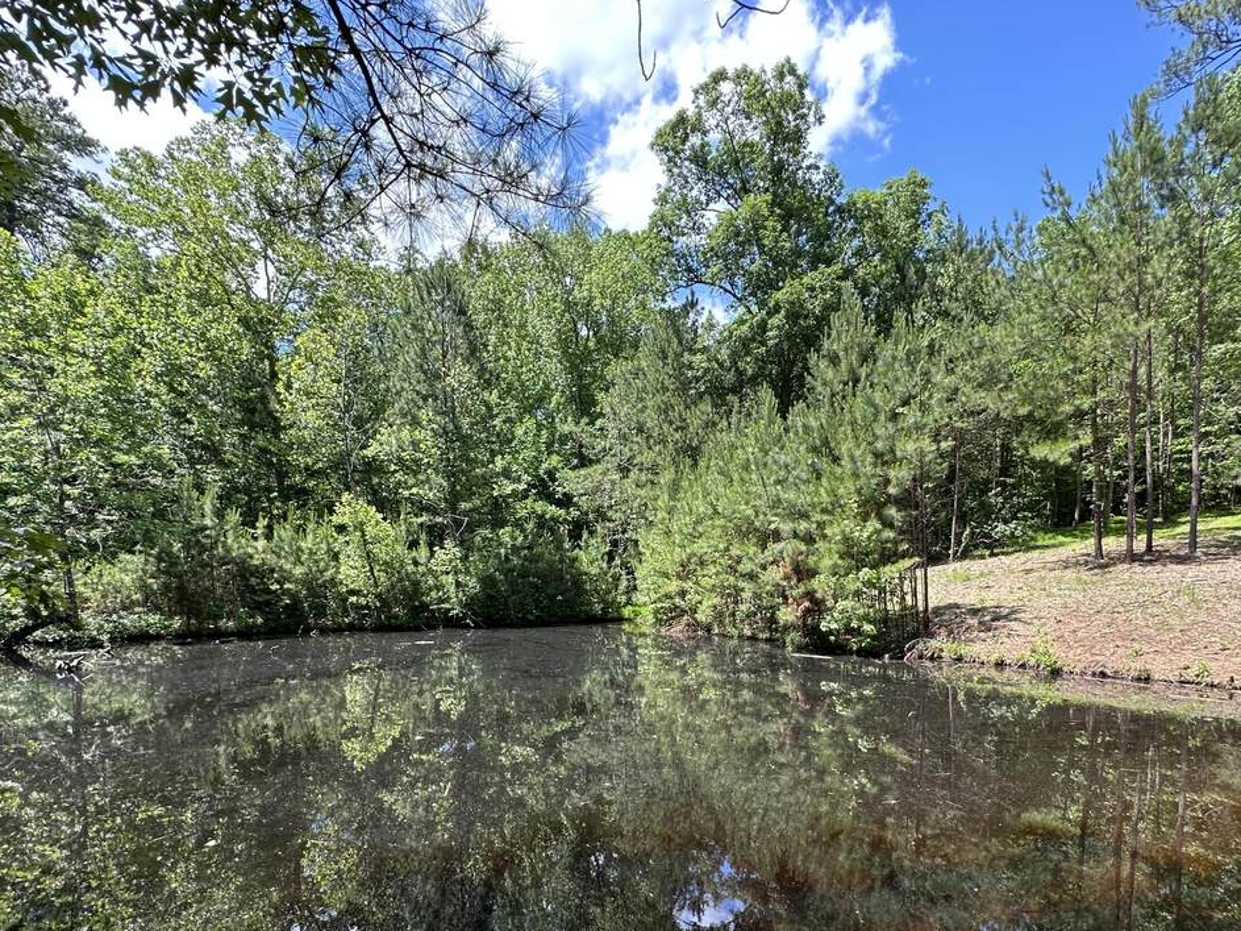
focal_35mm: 19
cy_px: 625
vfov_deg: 66.7
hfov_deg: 84.6
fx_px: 681
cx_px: 651
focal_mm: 2.22
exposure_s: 1/274
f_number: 2.2
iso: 40
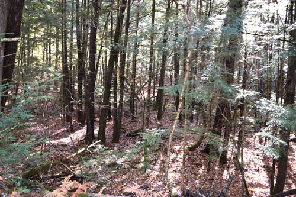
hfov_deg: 61.9
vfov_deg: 43.6
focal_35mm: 30
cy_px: 98
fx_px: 247
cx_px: 148
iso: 450
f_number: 4
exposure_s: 1/60
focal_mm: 20
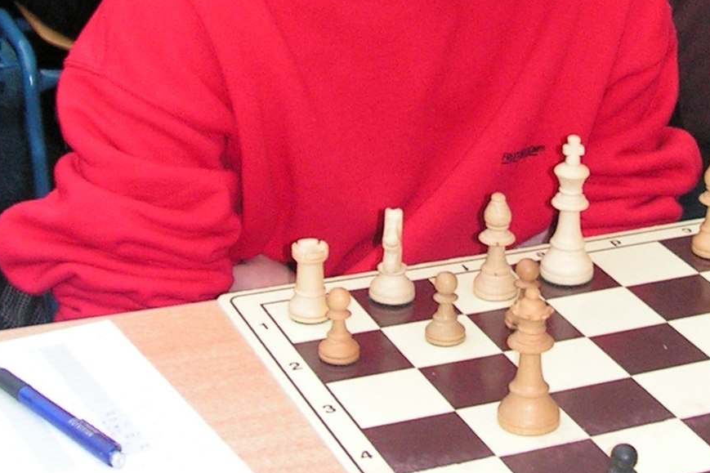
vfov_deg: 14.0
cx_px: 512
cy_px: 54
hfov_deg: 20.9
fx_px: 1913
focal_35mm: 97
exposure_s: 1/40
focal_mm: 6.4
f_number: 3.2
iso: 200
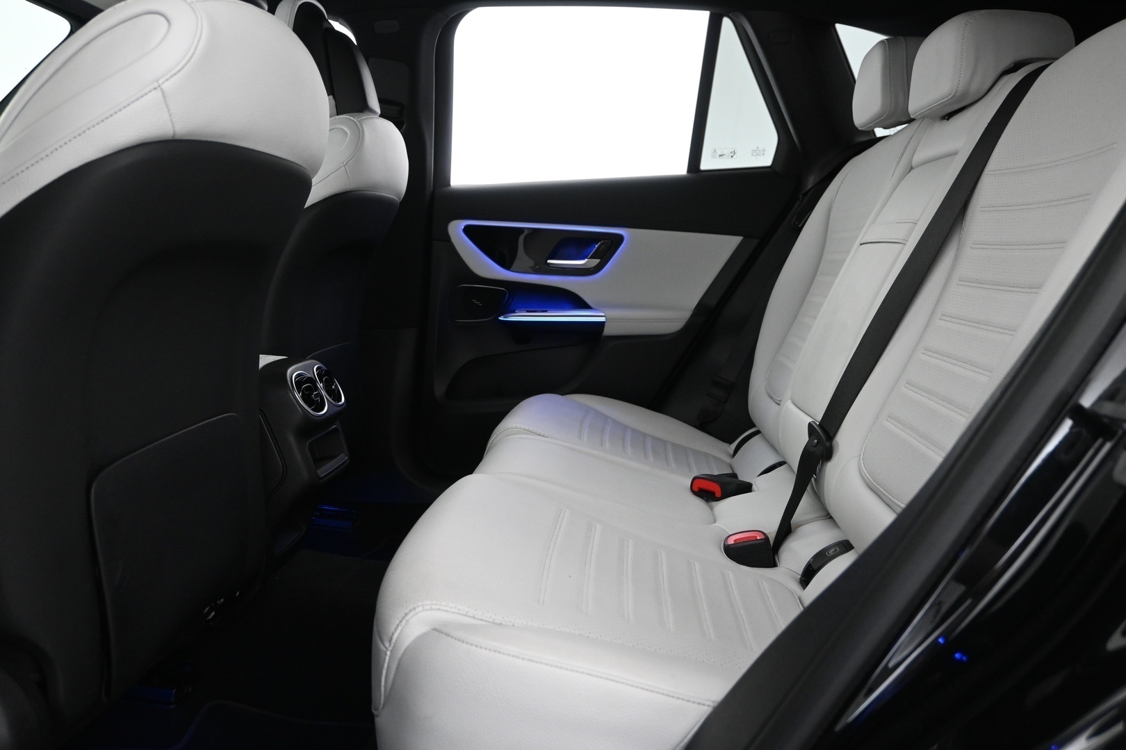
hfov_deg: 63.2
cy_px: 375
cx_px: 563
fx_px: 915
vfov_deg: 44.6
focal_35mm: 29
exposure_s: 1/30
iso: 1600
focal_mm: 19.5
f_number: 3.8
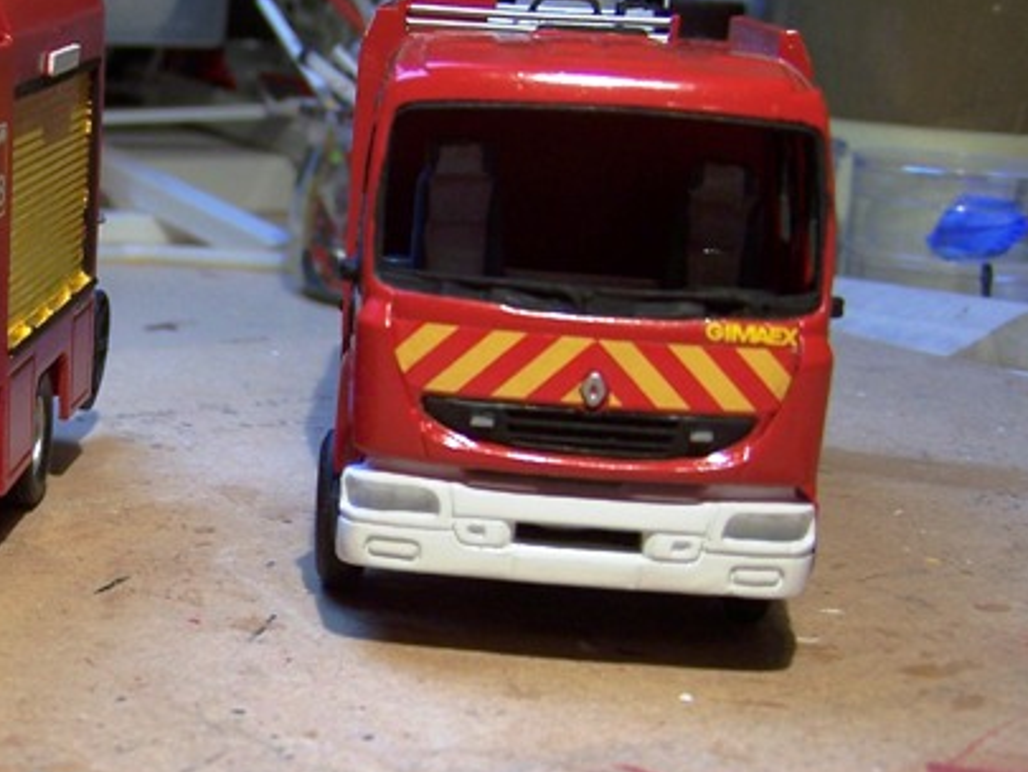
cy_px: 467
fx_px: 2228
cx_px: 114
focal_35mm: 75
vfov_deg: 19.6
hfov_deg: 25.2
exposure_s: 1/45
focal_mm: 6.3
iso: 80
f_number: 2.8
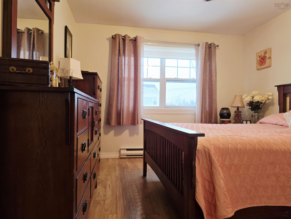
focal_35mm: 23
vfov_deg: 58.9
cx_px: 146
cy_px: 110
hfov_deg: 73.9
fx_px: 193
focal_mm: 6.3
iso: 320
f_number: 1.7
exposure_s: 1/120
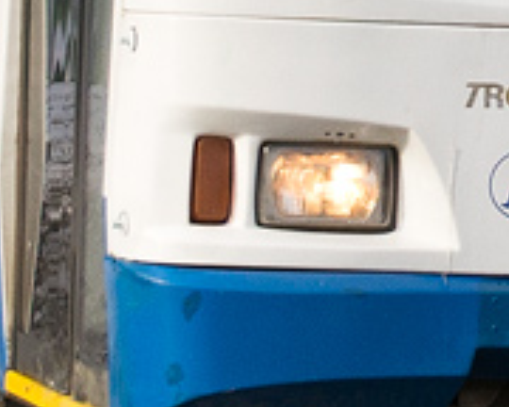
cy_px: -473
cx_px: 549
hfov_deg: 6.1
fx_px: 4751
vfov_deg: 4.8
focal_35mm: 315
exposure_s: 1/640
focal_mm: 31
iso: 160
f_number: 6.3
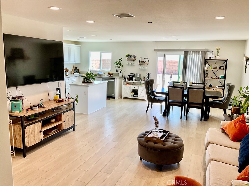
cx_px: 124
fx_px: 209
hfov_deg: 61.7
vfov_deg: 48.2
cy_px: 93
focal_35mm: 29
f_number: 1.8
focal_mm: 3
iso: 40
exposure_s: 1/120
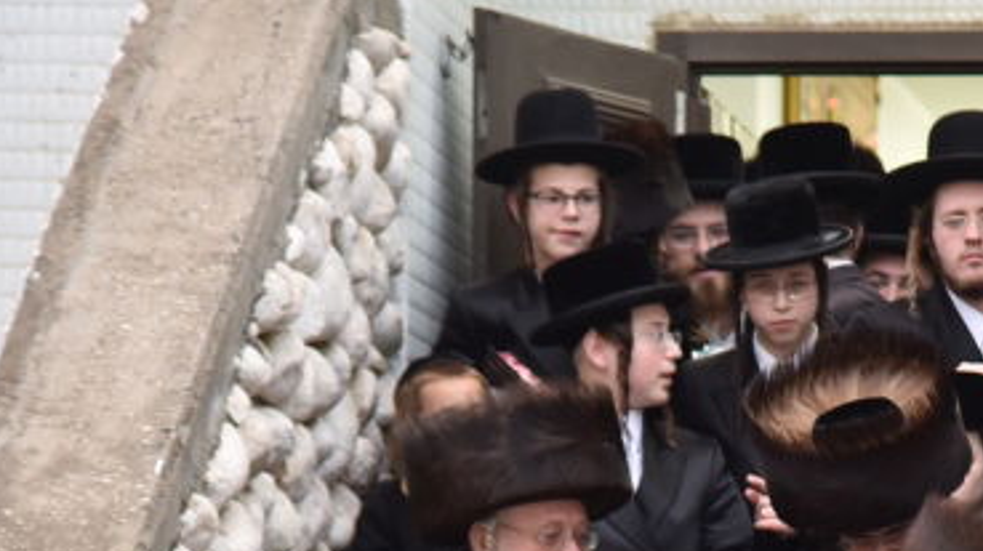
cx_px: 794
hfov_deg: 6.7
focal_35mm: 320
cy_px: 709
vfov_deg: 3.8
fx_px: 8335
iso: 320
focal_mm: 110
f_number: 4
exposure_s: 1/80
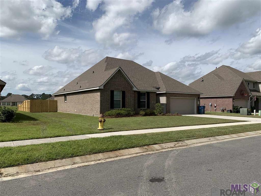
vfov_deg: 53.1
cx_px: 130
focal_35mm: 26
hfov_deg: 67.3
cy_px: 98
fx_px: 196
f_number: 1.8
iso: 25
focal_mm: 4.25
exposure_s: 1/4098
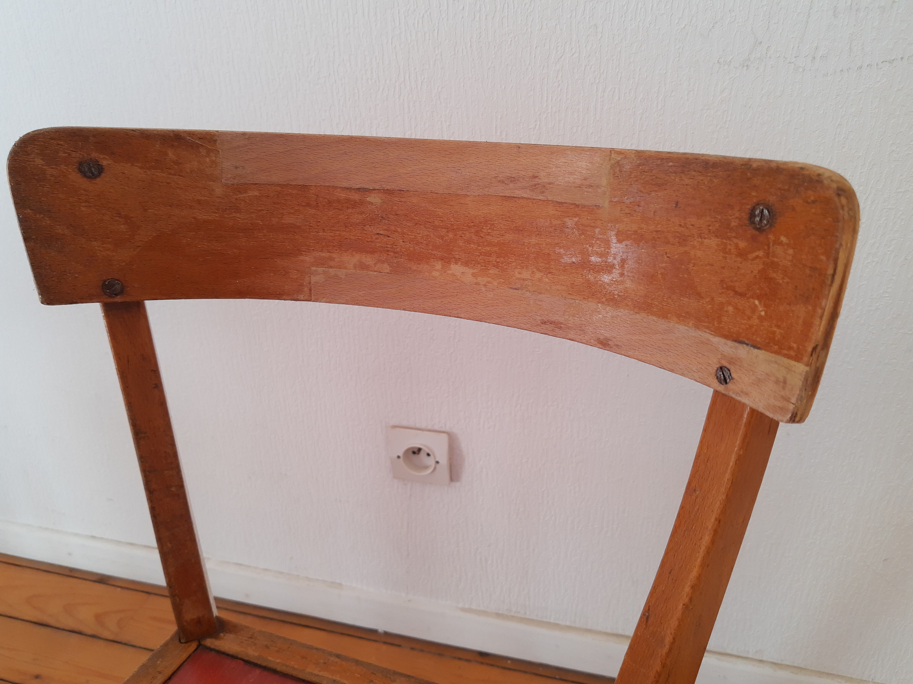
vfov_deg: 53.1
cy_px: 342
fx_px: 686
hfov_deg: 67.3
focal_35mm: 26
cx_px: 456
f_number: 1.7
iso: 62
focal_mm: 4.75
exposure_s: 1/100
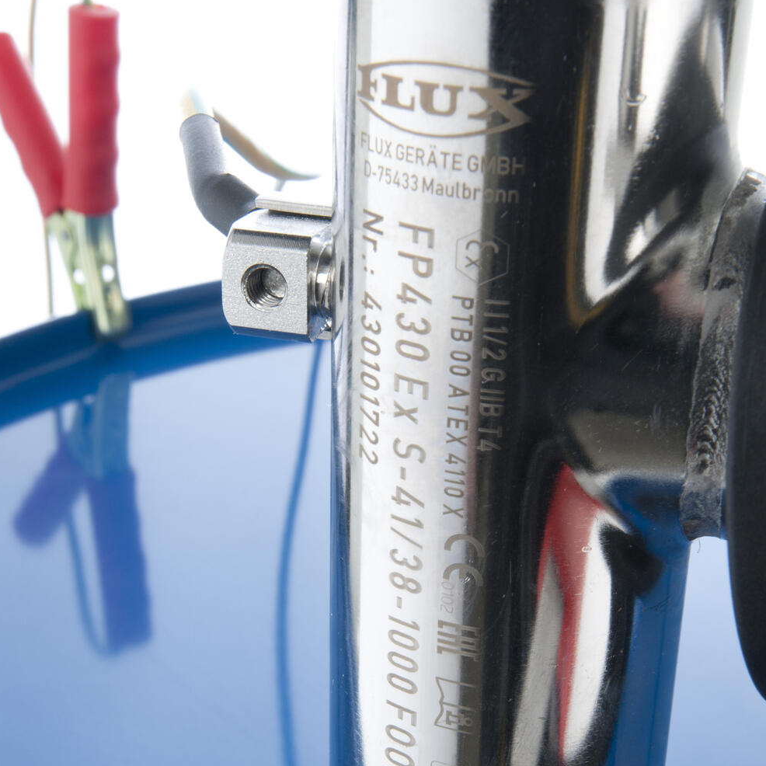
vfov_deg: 27.5
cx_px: 383
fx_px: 1552
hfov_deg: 27.7
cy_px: 517
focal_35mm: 62
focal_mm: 32
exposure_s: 1/125
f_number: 22
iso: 200
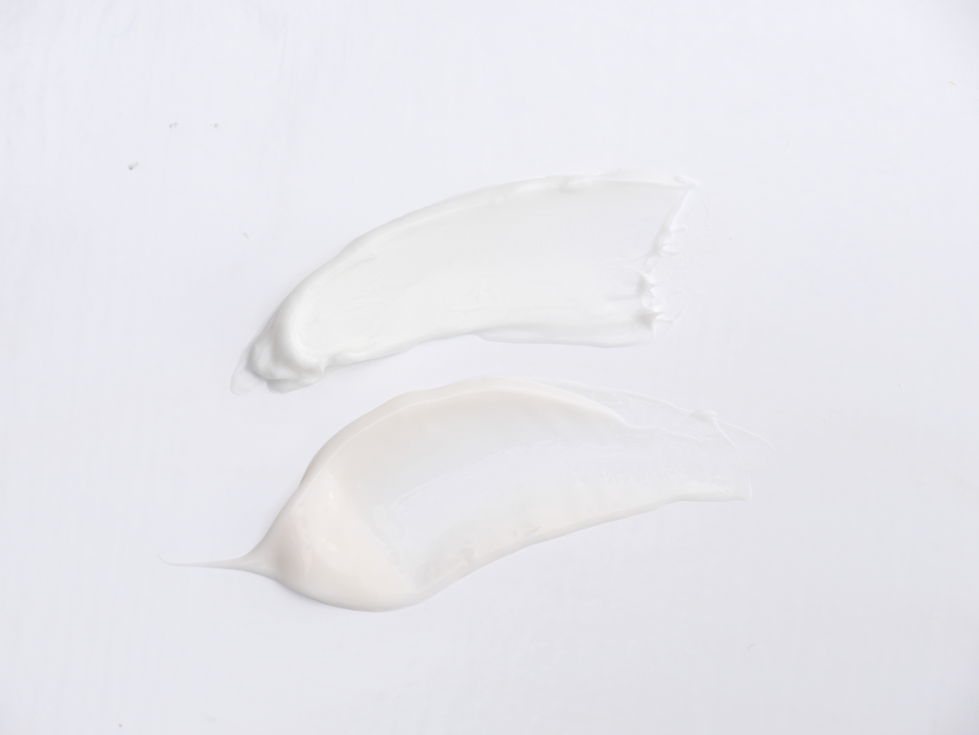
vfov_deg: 8.8
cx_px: 490
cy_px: 368
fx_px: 4754
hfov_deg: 11.8
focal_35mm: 168
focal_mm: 84
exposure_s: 1/400
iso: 200
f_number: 7.1
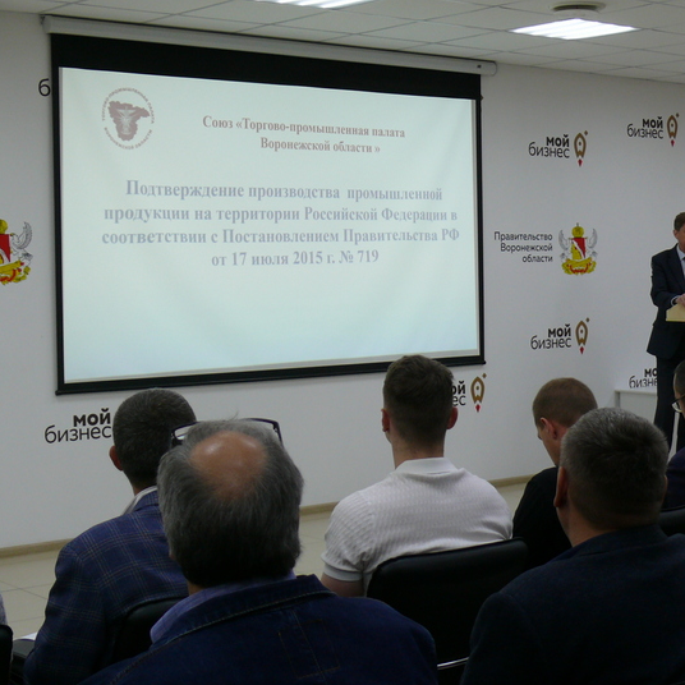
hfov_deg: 25.9
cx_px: 475
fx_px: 1478
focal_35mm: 66
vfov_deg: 26.1
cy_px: 319
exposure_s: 1/60
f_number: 2.8
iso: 100
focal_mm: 9.1
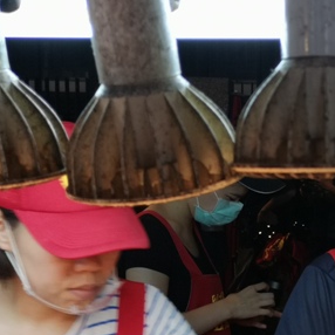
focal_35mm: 84
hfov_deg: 19.7
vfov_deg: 20.3
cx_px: 375
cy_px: 288
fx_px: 920
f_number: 1.8
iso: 100
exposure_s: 1/100
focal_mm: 3.95
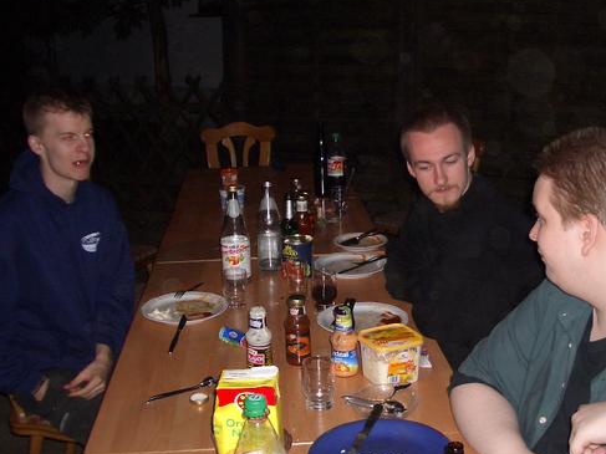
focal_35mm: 46
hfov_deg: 40.9
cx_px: 388
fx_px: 805
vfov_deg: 31.5
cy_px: 261
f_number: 2.6
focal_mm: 5.8
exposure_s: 1/40
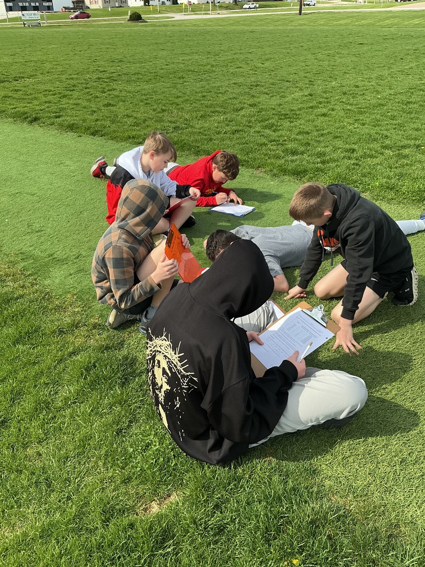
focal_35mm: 29
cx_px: 212
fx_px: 475
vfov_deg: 61.7
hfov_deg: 48.2
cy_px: 284
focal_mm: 3
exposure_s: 1/804
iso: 25
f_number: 1.8
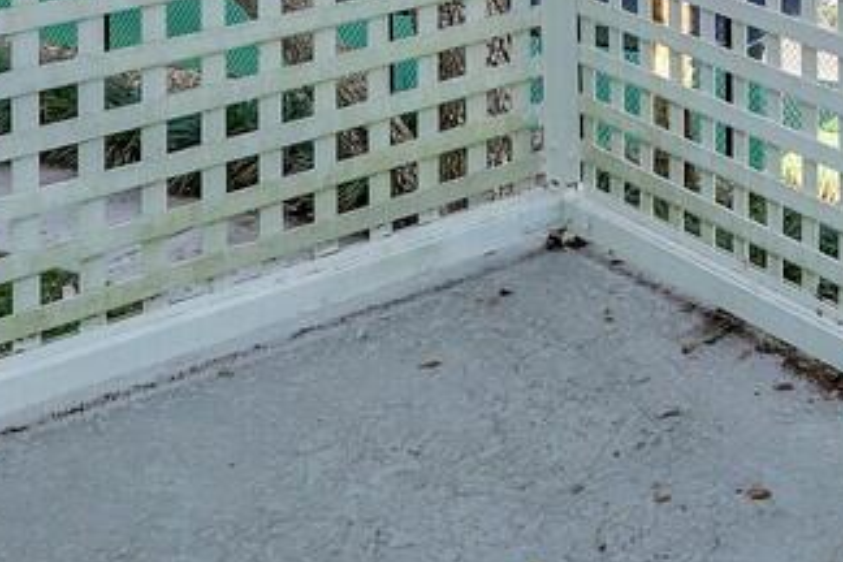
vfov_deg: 14.6
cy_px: -522
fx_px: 1850
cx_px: 1088
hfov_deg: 22.9
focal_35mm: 79
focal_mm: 16
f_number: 11
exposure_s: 1/250
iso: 320
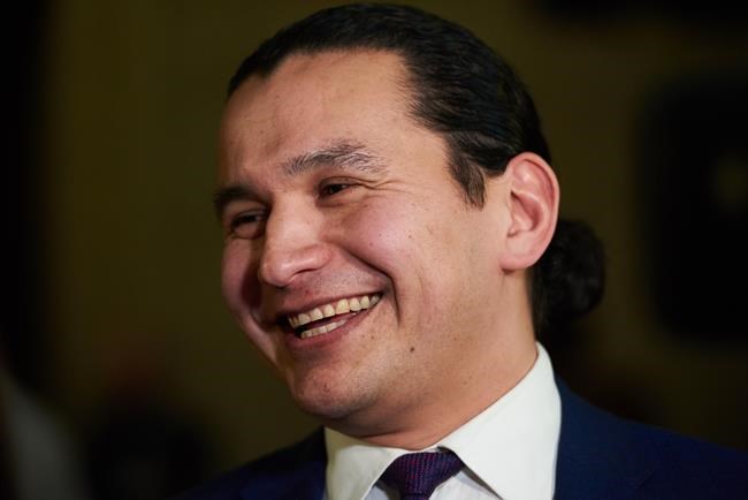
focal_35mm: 200
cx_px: 374
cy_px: 250
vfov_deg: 6.9
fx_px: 4157
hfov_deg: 10.3
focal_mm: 200
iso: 3200
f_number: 3.5
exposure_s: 1/160
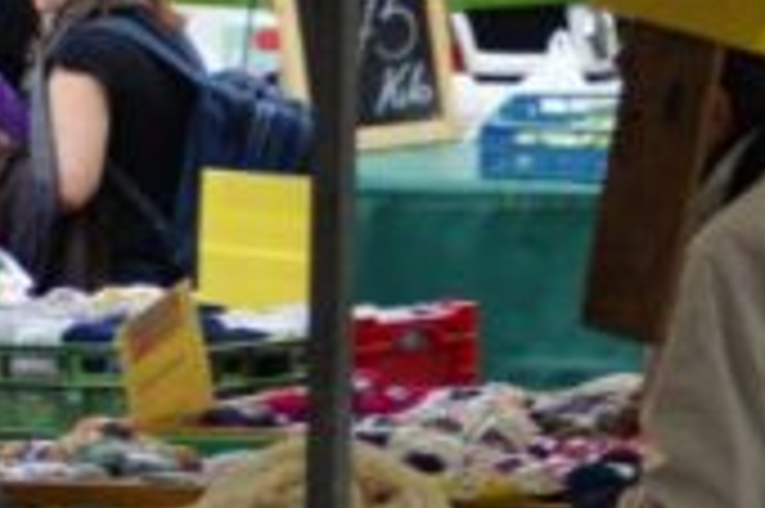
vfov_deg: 3.7
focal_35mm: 371
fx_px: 7876
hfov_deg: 5.6
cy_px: 196
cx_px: 302
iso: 100
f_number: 4.5
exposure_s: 1/125
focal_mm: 70
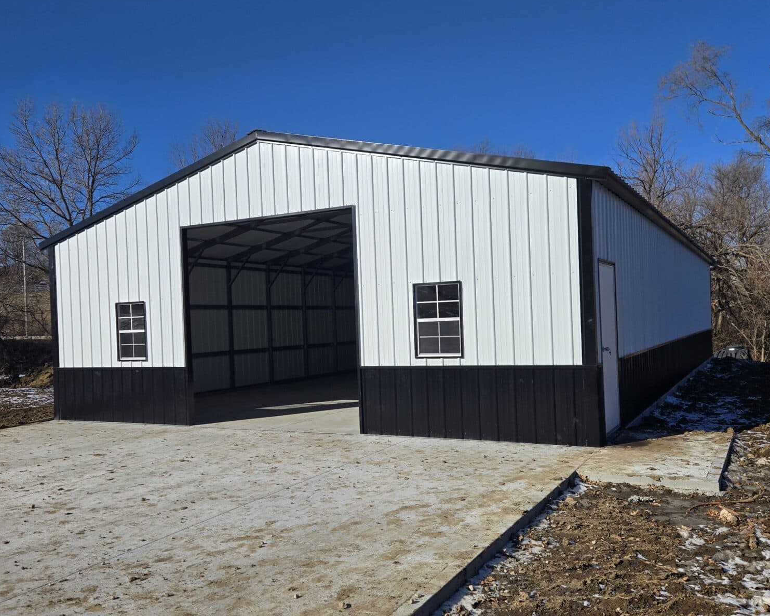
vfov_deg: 47.1
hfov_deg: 57.2
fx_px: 707
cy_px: 317
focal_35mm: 31
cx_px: 383
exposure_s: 1/3134
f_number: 1.8
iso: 25
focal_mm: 5.4
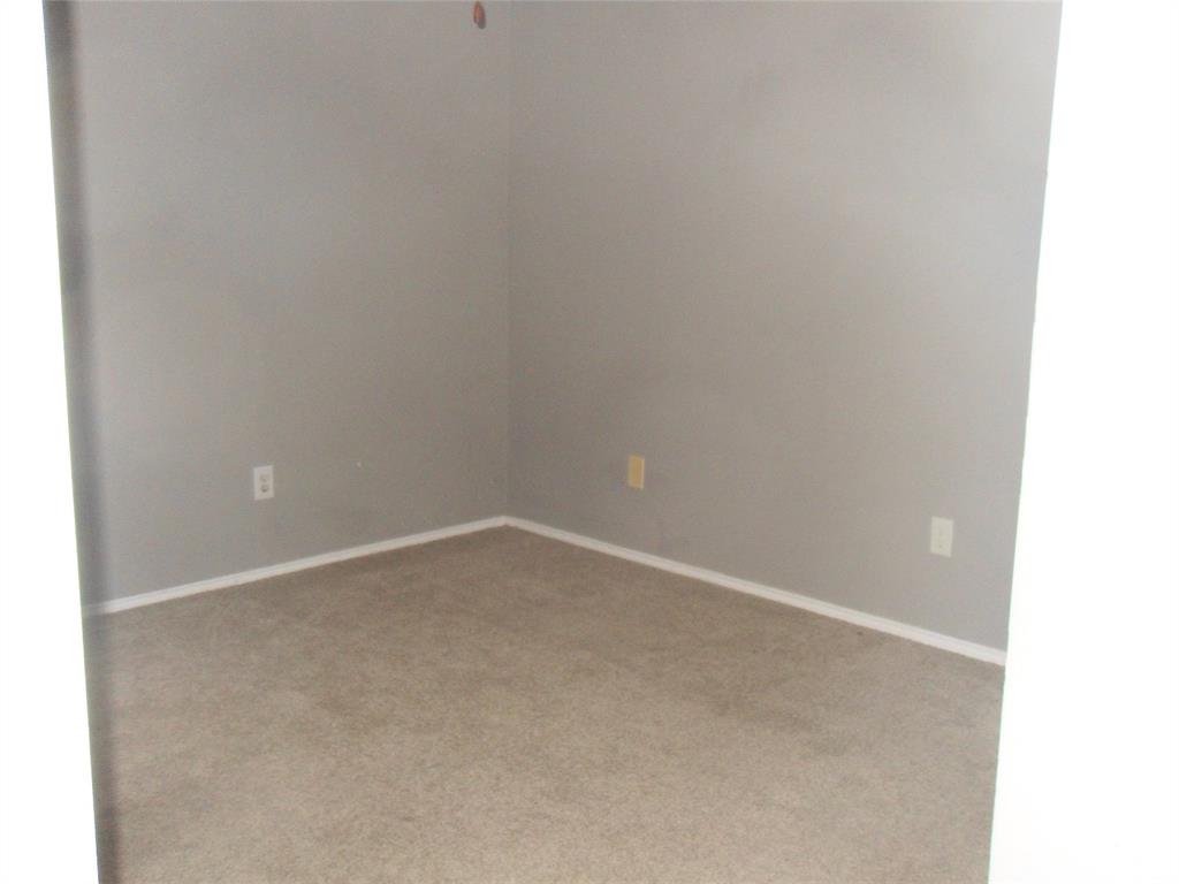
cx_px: 590
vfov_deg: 40.7
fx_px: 1192
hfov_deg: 52.6
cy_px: 442
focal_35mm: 35
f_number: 3.5
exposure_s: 1/45
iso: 400
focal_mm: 6.3
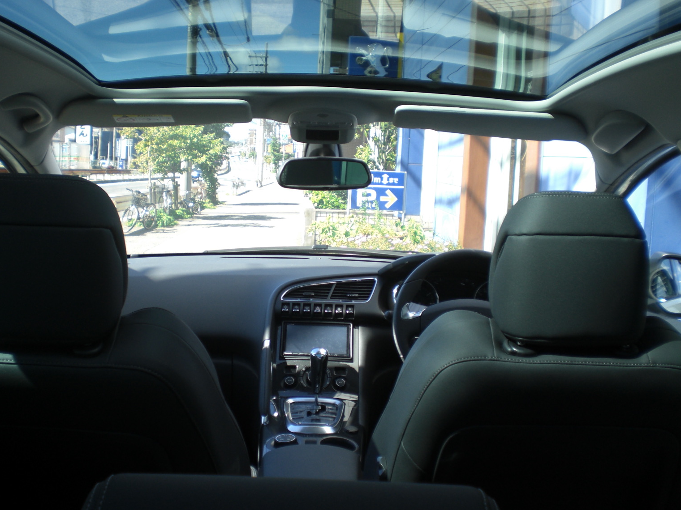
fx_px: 787
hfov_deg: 46.8
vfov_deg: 36.0
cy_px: 250
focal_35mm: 40
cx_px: 339
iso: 50
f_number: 3.1
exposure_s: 1/100
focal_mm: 6.3
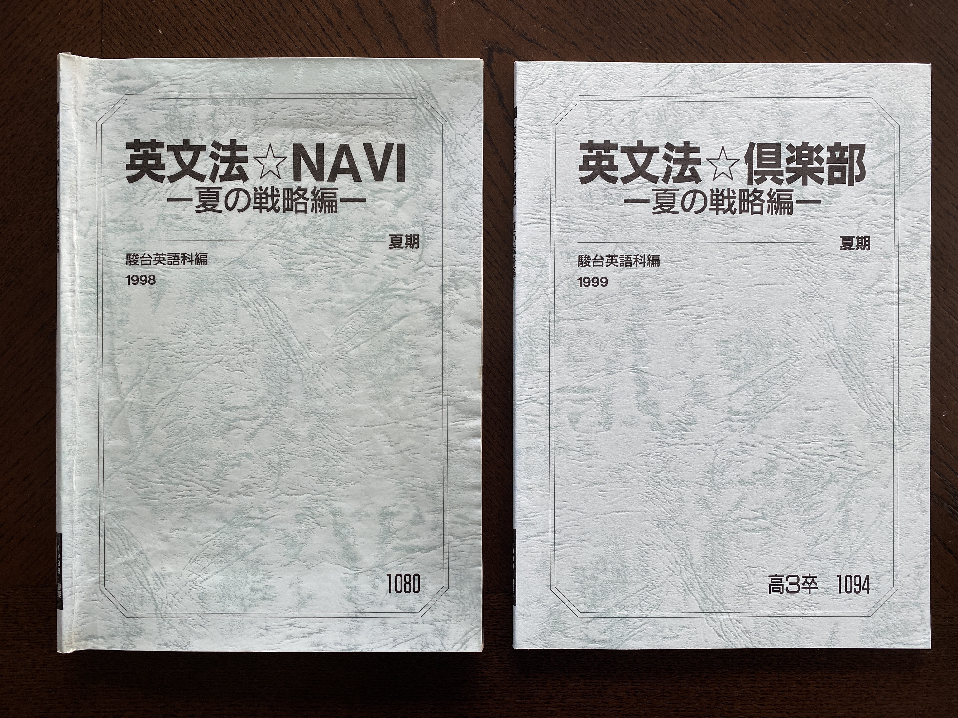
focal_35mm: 26
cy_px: 359
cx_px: 479
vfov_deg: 53.1
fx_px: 720
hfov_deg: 67.3
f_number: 1.8
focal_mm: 4.25
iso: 64
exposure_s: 1/121
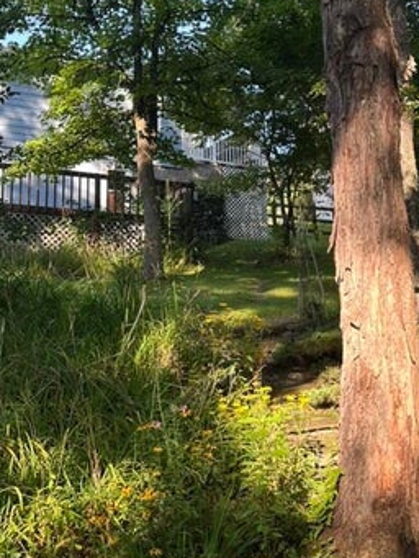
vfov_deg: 42.0
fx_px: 726
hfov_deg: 31.5
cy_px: 237
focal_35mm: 45
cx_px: 327
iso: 80
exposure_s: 1/274
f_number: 1.78
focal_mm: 6.86
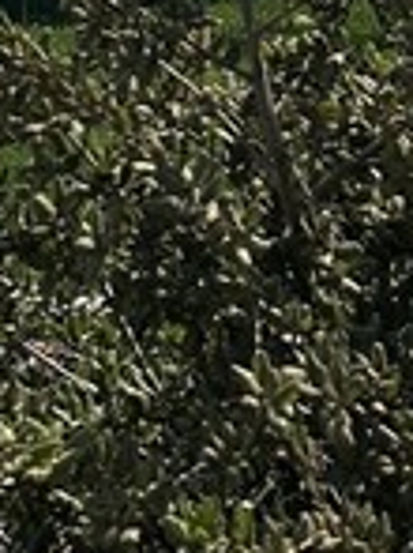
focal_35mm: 167
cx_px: -274
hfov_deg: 8.6
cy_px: -1162
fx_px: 2660
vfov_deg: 9.2
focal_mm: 6.86
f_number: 1.78
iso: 80
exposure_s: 1/13699
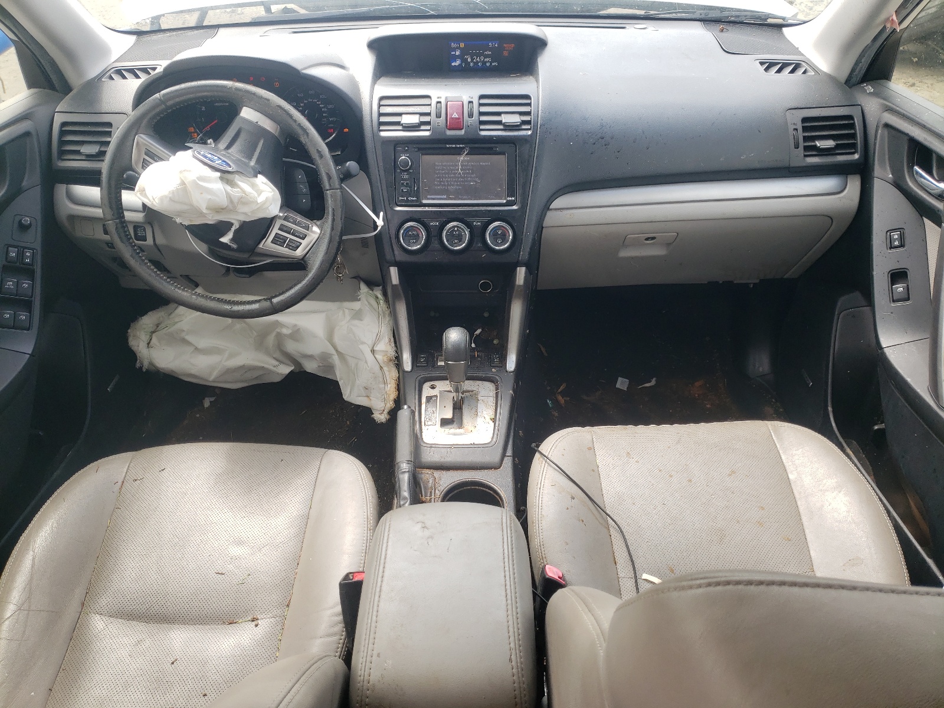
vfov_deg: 53.1
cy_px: 354
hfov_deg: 67.3
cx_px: 472
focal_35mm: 26
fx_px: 709
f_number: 1.5
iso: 50
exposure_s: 1/370
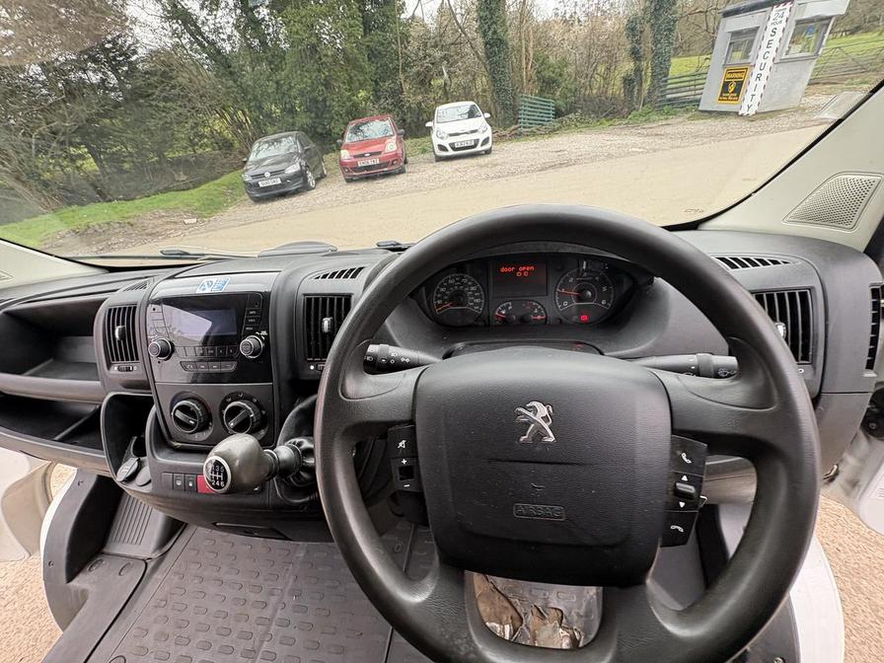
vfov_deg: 85.7
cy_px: 332
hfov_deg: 102.1
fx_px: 358
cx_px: 442
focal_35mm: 14
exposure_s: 1/99
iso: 80
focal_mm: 2.22
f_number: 2.2
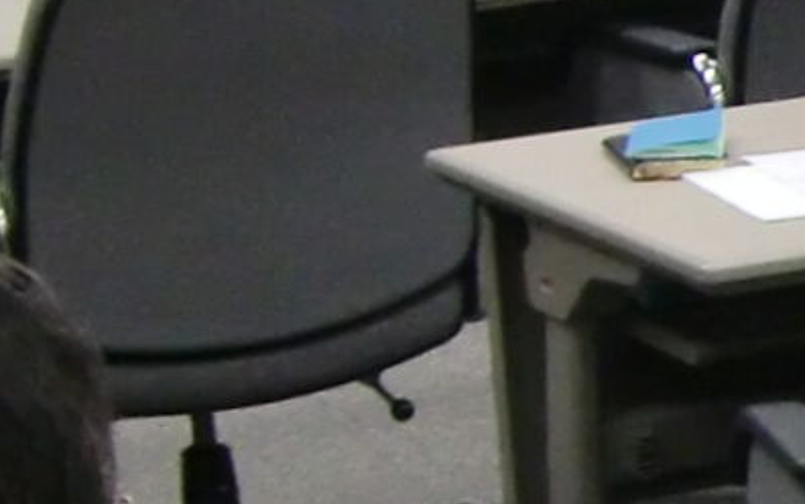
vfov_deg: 4.9
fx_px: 5861
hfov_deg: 7.2
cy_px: 461
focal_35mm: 267
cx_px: 2177
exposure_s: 1/80
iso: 200
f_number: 3
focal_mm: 6.9
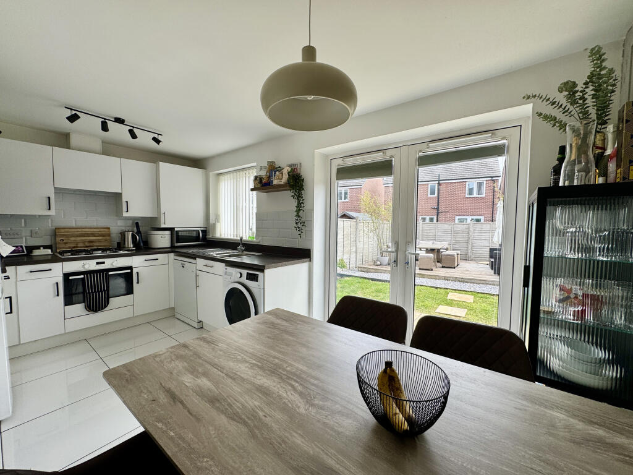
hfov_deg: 102.1
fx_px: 256
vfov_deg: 85.7
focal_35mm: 14
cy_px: 238
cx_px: 316
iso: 40
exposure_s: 1/284
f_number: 2.2
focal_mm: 2.22
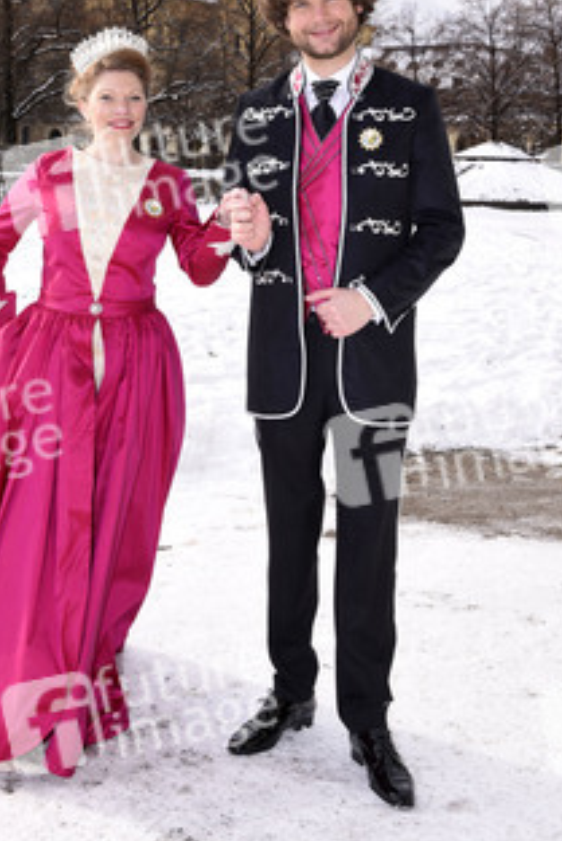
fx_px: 1193
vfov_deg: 38.6
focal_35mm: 51
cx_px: 218
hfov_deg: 26.4
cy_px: 309
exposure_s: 1/160
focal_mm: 40
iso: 200
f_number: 10
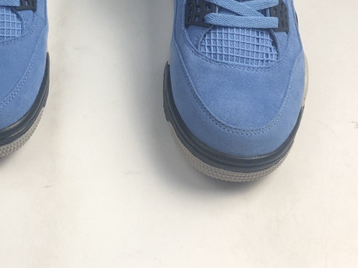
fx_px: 631
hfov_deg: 31.1
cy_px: 0
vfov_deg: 23.0
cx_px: 85
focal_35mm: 61
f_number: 1.8
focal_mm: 4
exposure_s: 1/100
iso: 32
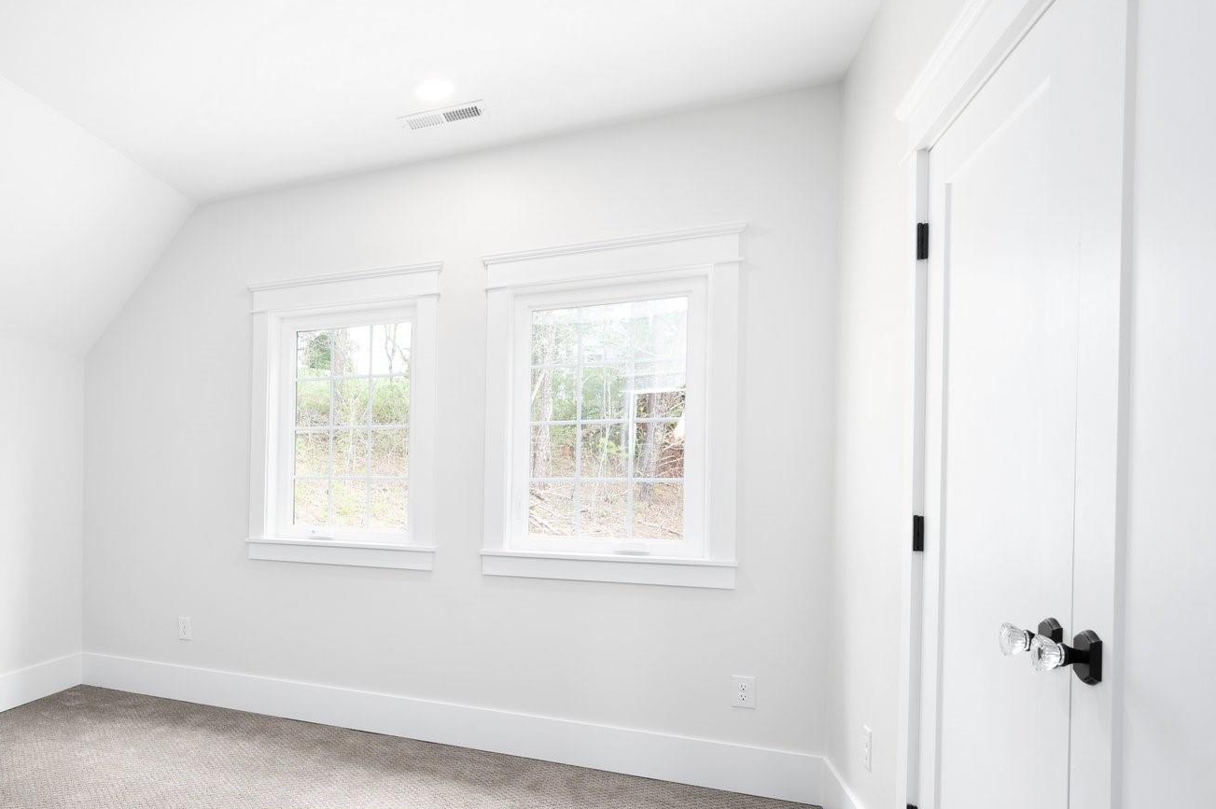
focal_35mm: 22
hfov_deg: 72.1
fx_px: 743
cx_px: 275
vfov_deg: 56.6
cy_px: 496
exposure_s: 1/4
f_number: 8
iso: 200
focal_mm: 14
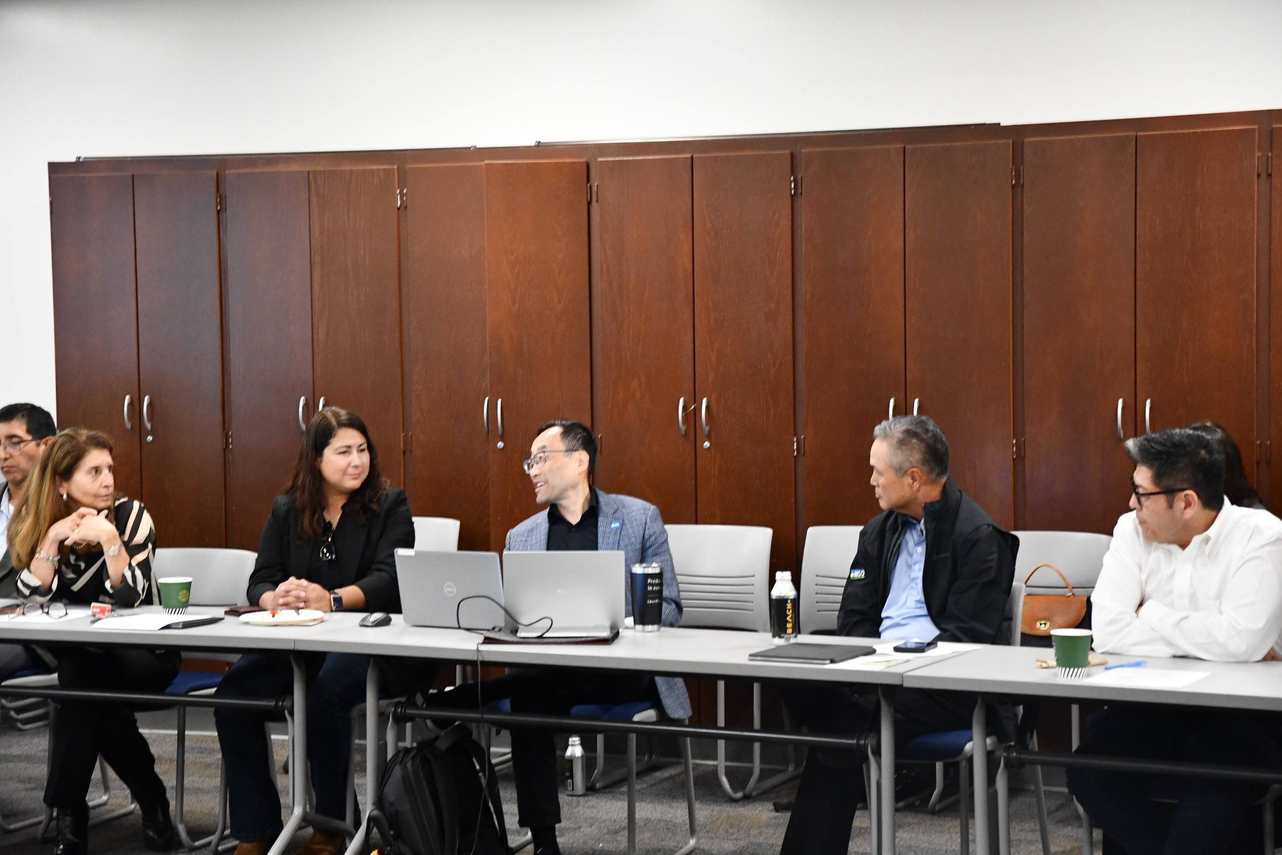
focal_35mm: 75
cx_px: 641
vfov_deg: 18.2
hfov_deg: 27.0
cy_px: 428
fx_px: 2671
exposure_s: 1/100
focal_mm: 50
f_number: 3.5
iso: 3200
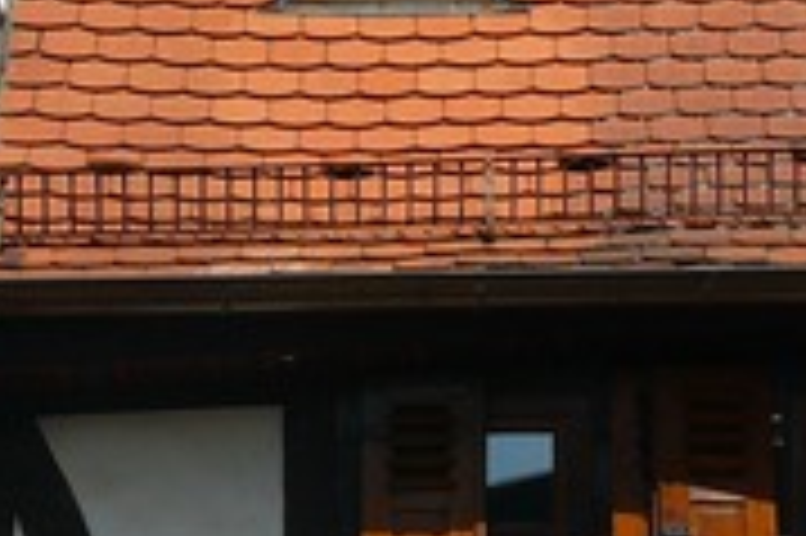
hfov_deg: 9.2
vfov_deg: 6.2
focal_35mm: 222
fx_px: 4966
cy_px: 95
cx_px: 792
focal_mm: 10.7
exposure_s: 1/250
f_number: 4.5
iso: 100
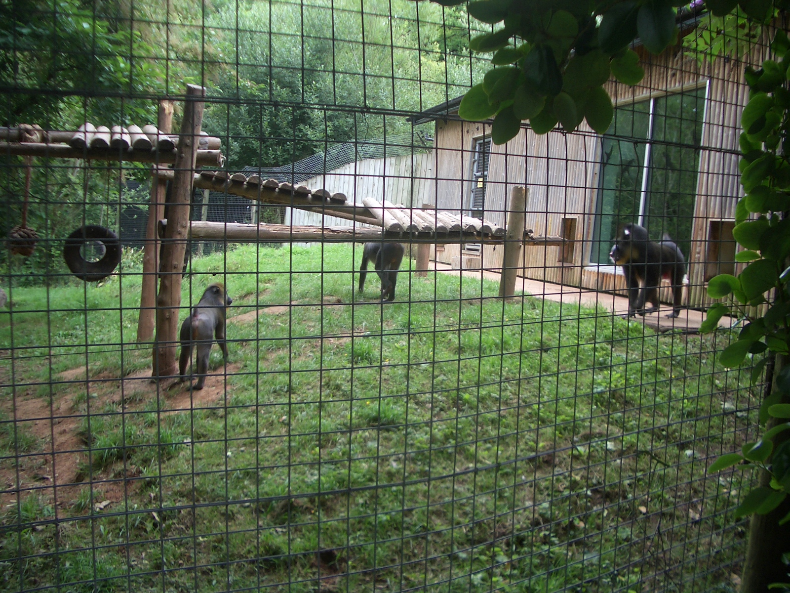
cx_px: 395
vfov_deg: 40.7
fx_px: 799
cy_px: 296
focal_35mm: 35
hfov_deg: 52.6
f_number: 2.6
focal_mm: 5.8
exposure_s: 1/80
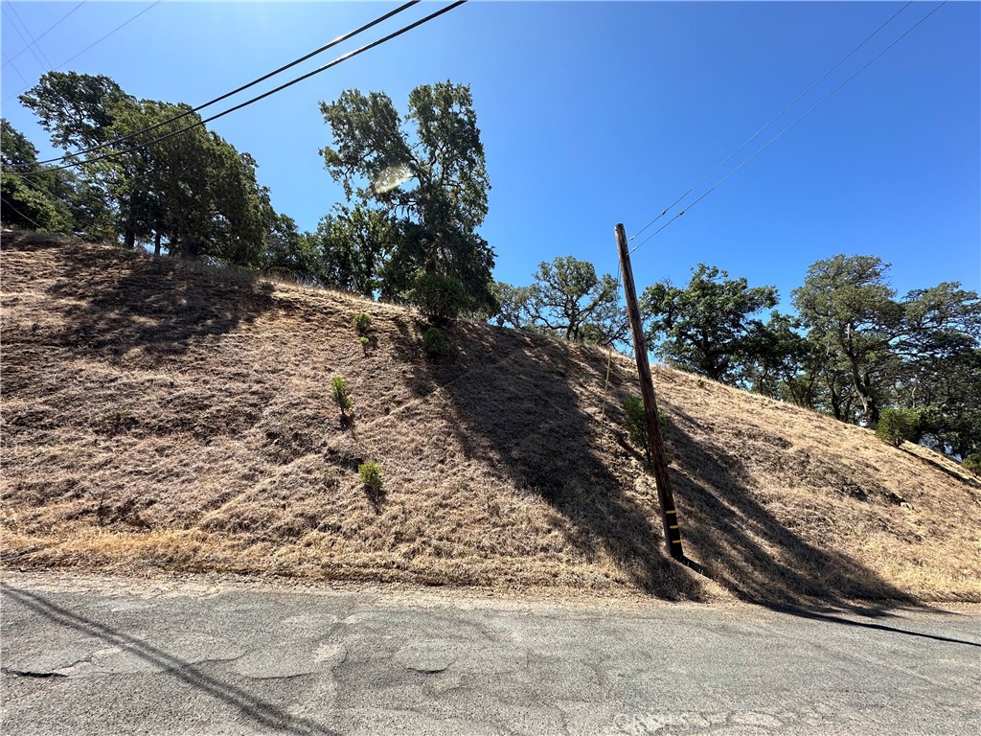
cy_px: 368
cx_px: 490
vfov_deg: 85.7
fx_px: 397
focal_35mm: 14
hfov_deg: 102.1
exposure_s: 1/849
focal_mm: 2.22
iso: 40
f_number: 2.2
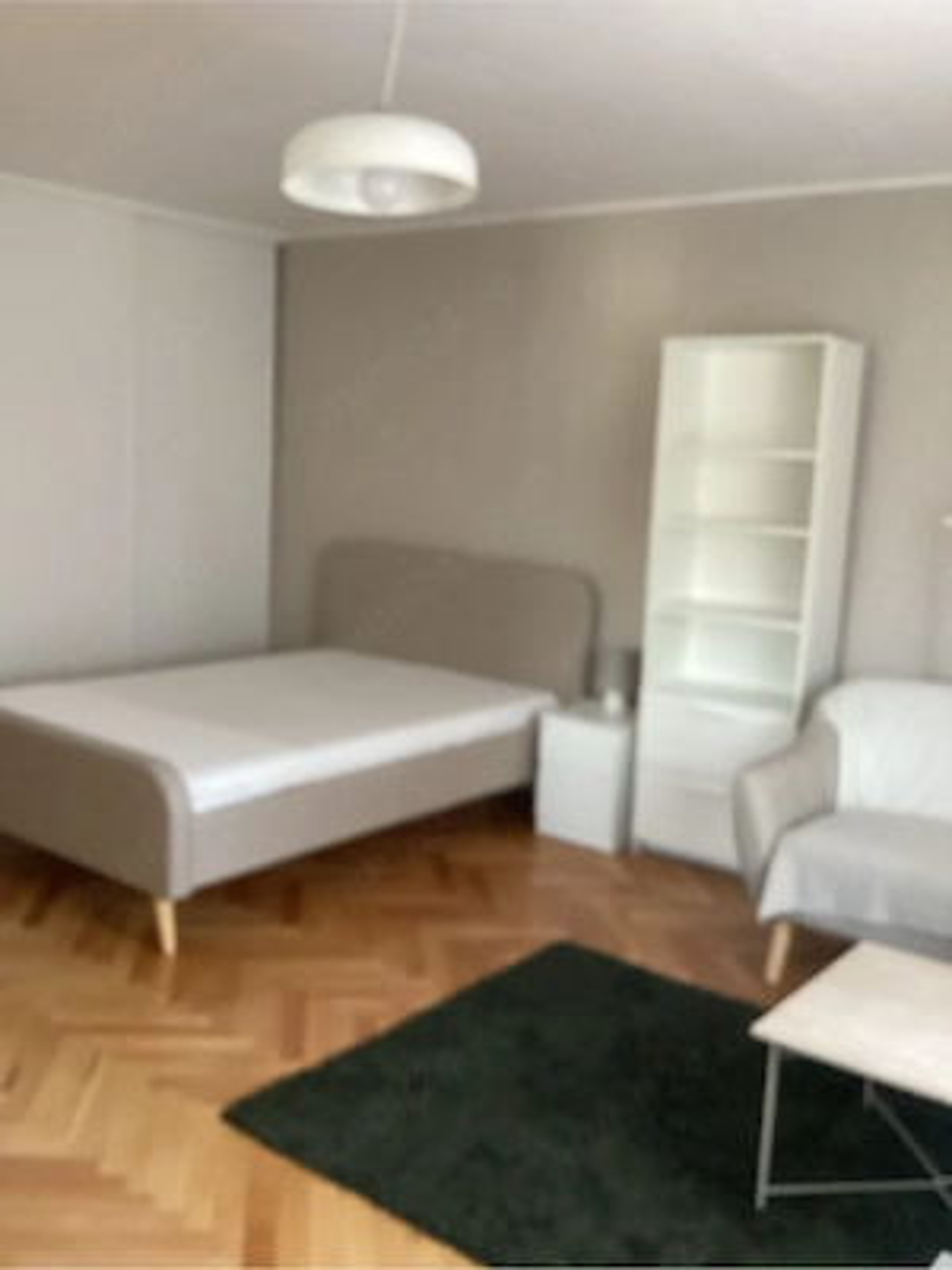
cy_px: 635
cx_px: 476
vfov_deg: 58.4
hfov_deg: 45.4
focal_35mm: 31
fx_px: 1137
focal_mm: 3.3
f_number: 2.4
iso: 400
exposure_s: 1/40
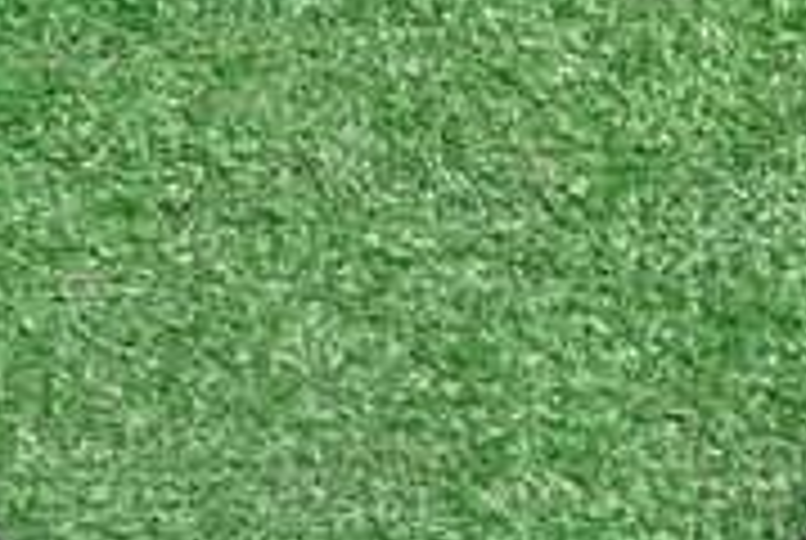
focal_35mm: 87
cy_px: 58
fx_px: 1951
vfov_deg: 15.6
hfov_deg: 23.3
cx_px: 392
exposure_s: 1/30
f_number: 2
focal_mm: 4.5
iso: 640
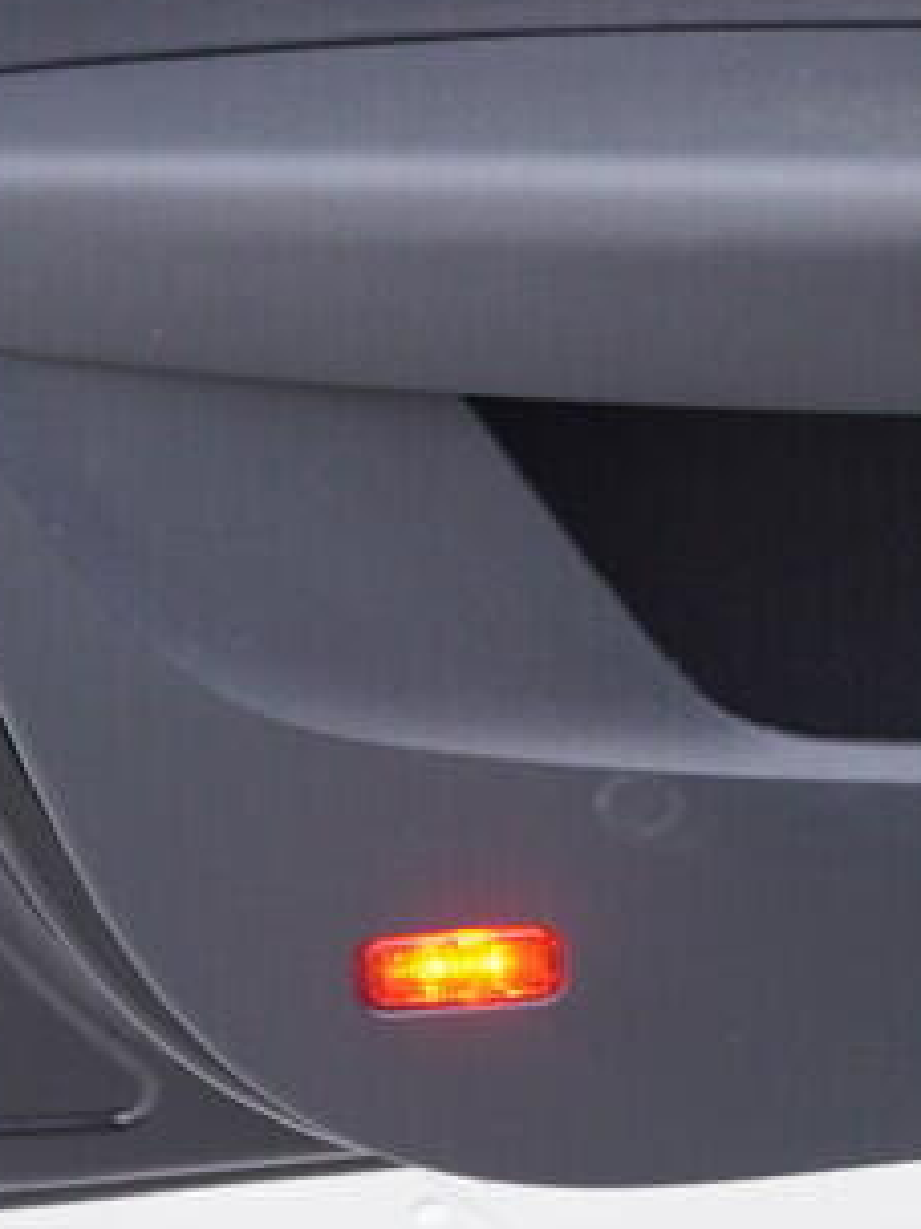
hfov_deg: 12.5
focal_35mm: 117
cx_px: 978
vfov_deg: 16.6
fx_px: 4153
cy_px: 91
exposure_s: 1/40
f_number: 2.8
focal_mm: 24
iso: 125
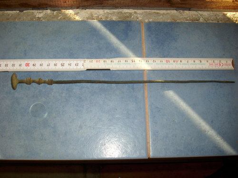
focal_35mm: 31
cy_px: 89
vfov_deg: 45.4
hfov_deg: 58.4
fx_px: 213
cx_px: 119
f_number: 2.8
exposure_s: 1/200
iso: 50
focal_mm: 6.2
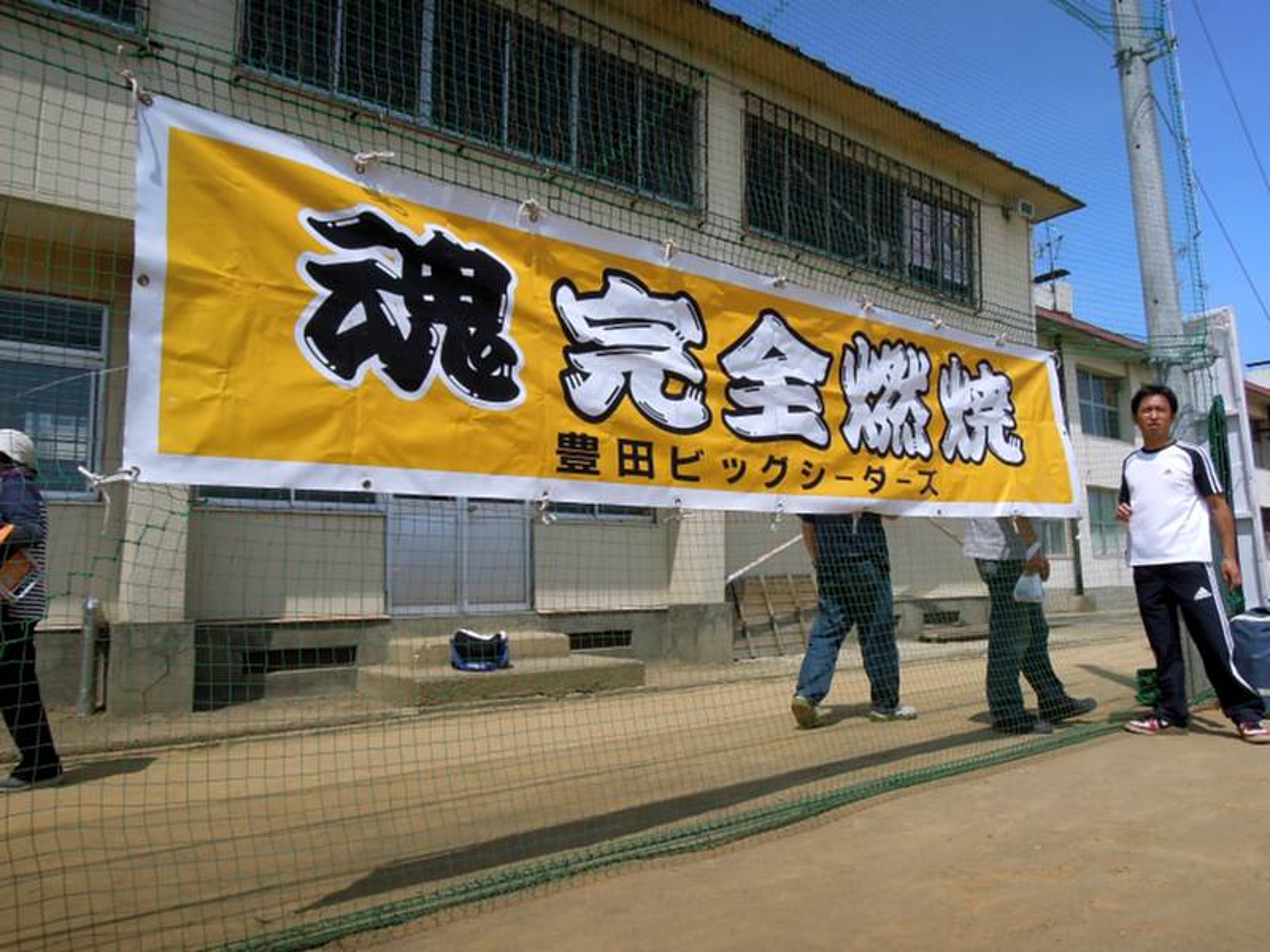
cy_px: 476
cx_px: 635
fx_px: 881
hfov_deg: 71.6
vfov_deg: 56.8
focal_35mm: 24
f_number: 5.6
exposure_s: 1/1250
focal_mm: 4.3
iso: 160
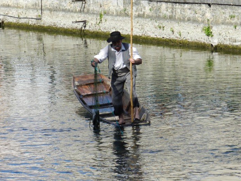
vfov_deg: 6.0
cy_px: 97
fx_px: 1712
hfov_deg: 8.1
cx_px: 124
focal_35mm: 246
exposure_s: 1/500
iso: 160
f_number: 5.6
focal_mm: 38.2
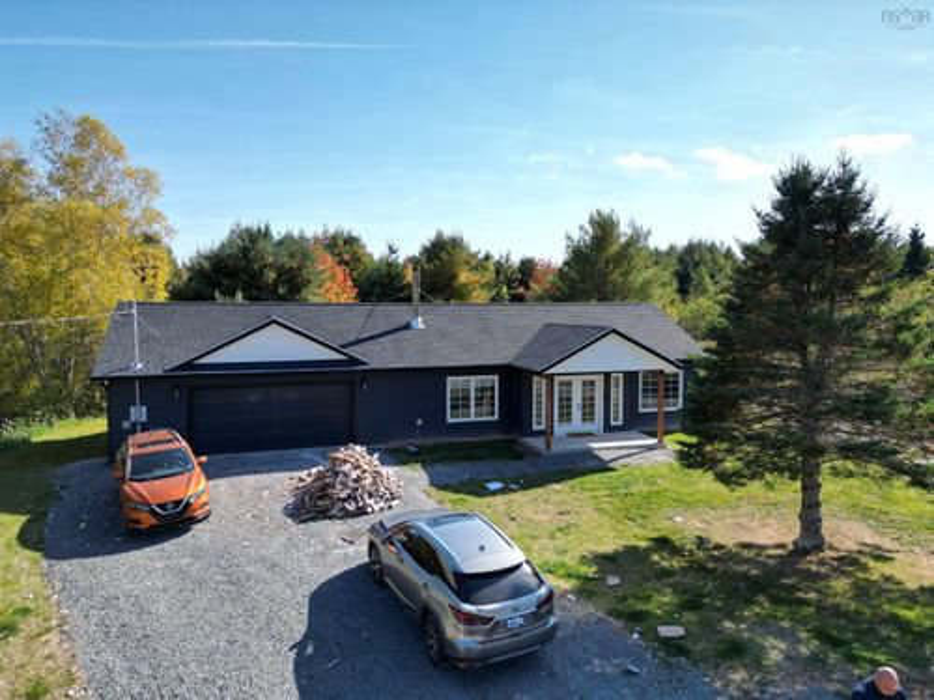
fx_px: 648
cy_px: 350
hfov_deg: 71.6
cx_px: 467
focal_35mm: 24
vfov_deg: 56.8
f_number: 1.7
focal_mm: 6.72
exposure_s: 1/2500
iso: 110
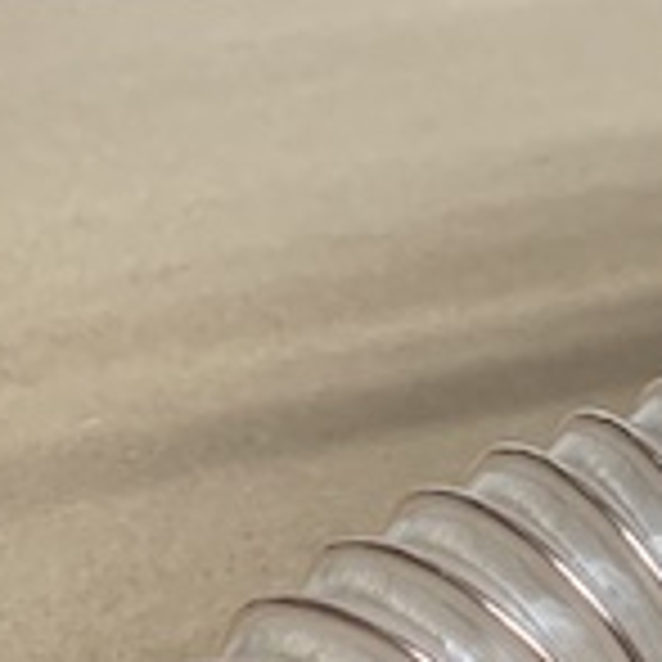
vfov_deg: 17.3
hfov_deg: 15.5
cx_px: 1090
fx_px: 2164
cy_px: 486
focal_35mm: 100
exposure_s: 1/89
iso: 100
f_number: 1.8
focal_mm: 4.25
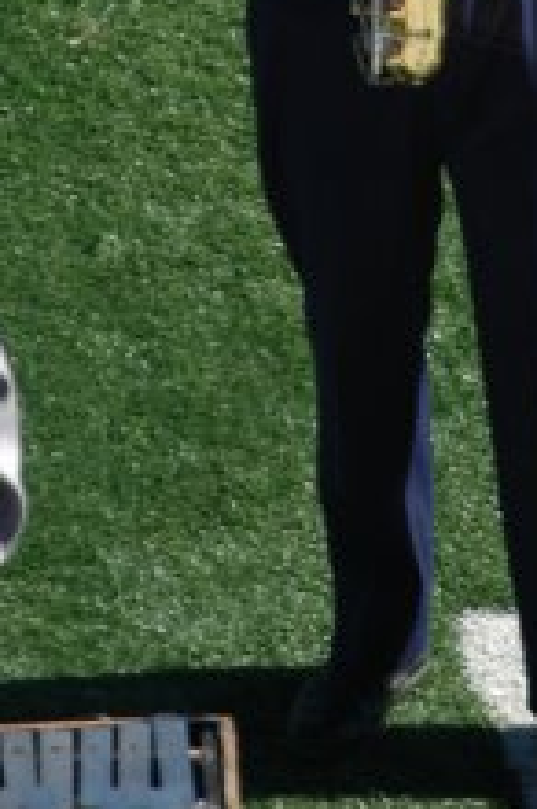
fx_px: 36786
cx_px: 373
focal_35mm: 1639
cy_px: -246
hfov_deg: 0.8
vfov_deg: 1.3
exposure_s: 1/640
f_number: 5.6
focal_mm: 400
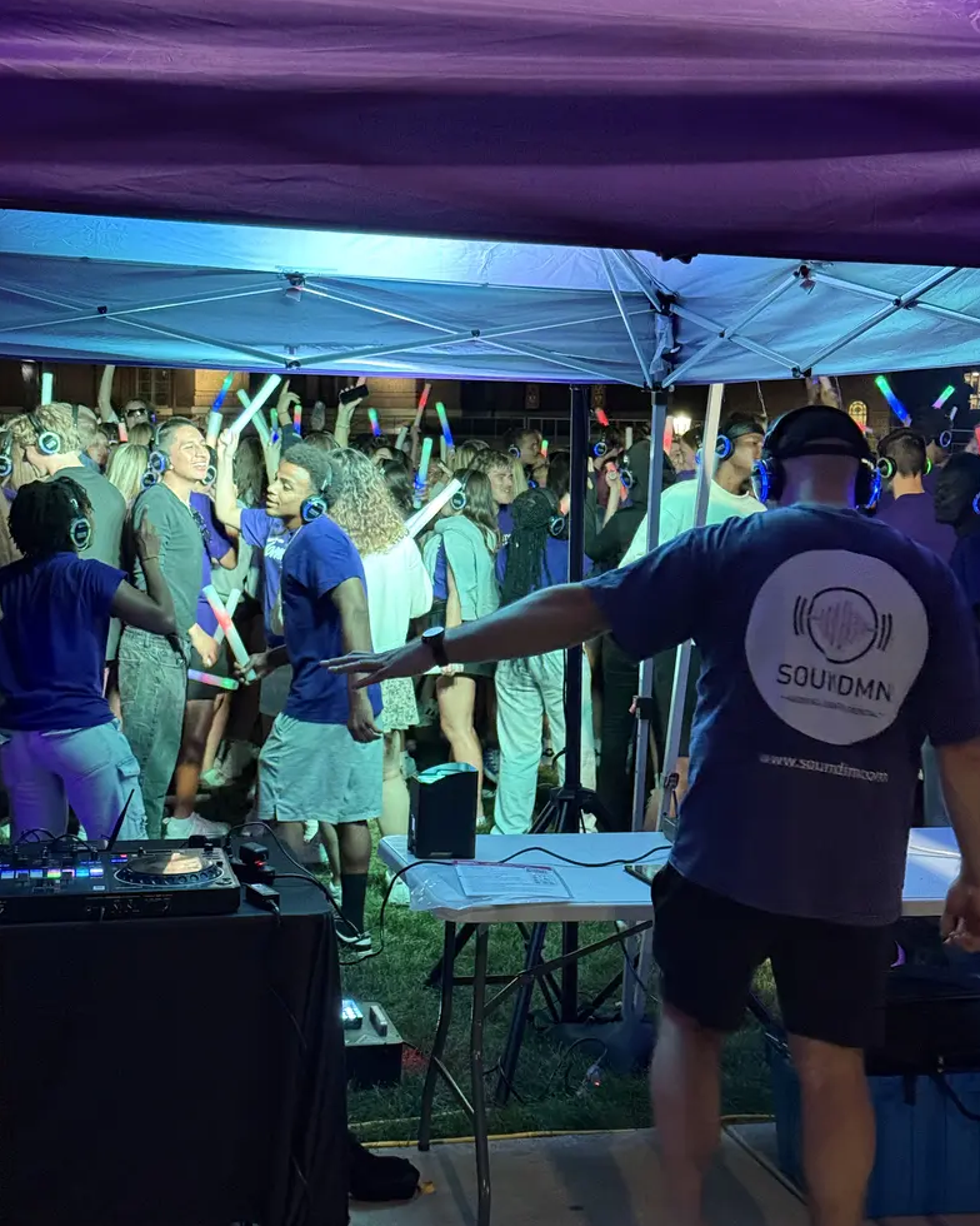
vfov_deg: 36.6
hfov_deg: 29.7
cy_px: 566
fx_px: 1849
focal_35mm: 51
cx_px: 498
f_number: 1.78
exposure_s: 1/40
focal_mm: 6.76
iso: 500
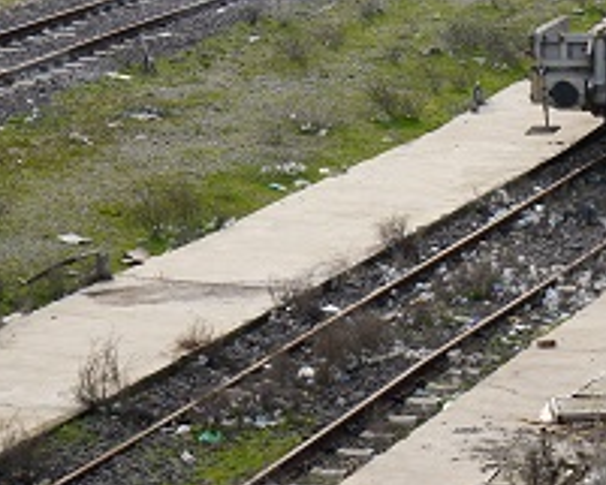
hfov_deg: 9.8
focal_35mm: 196
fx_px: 3517
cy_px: -81
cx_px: 606
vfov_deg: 7.8
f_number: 8
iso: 100
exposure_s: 1/160
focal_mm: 70
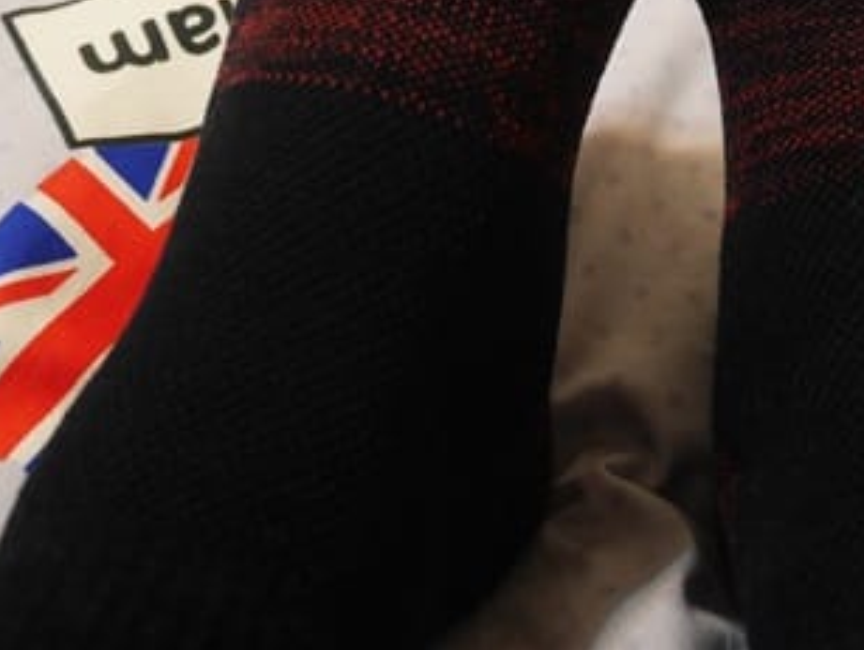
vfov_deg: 27.6
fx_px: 1299
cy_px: 144
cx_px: 597
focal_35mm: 52
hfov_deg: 36.3
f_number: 3.5
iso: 1250
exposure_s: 1/60
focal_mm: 12
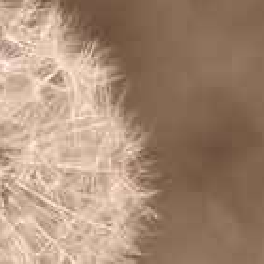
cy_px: 147
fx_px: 10880
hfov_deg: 1.4
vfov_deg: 1.4
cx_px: -47
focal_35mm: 1261
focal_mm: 230
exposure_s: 1/350
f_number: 6.7
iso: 200
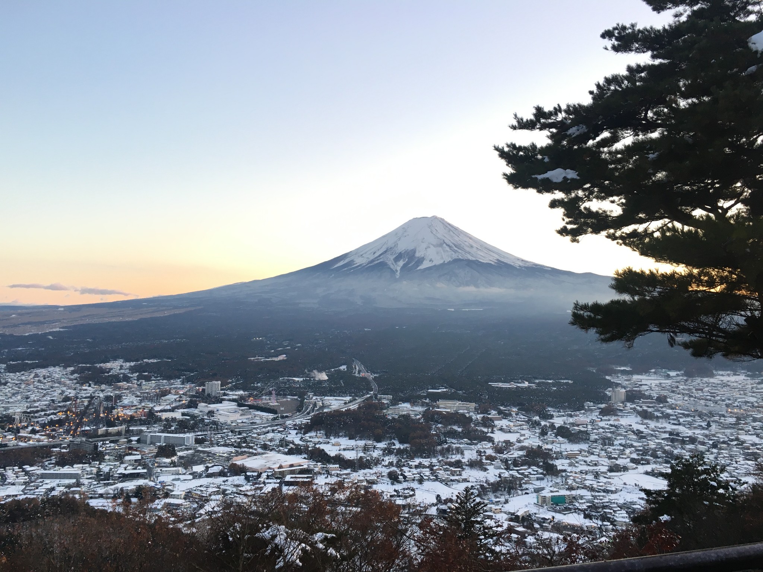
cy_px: 286
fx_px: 639
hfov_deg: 61.7
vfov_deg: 48.2
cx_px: 382
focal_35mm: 29
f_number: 2.2
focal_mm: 4.15
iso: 25
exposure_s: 1/40
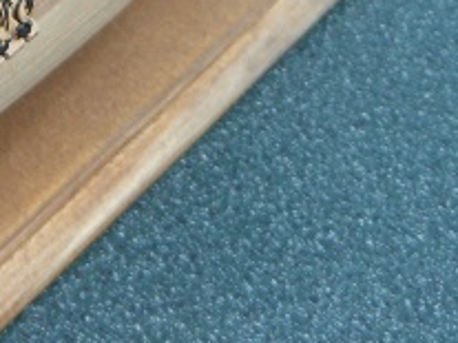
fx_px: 2975
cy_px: -305
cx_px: -124
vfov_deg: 6.4
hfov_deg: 8.7
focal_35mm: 225
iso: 80
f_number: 4.1
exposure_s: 1/200
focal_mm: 10.2
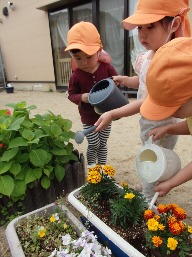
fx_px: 185
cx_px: 96
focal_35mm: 25
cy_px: 128
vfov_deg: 69.4
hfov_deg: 54.9
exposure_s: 1/400
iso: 125
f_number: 3
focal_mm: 4.5
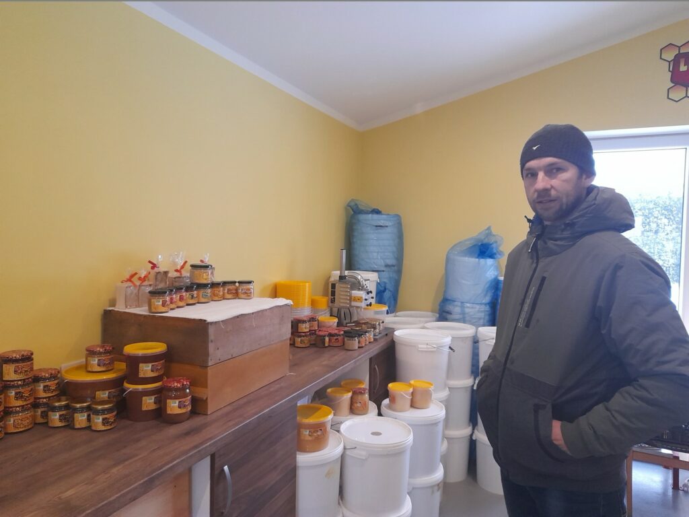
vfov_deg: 54.9
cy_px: 258
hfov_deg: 69.4
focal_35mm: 25
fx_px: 498
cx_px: 344
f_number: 2
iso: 400
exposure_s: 1/60
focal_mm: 4.6
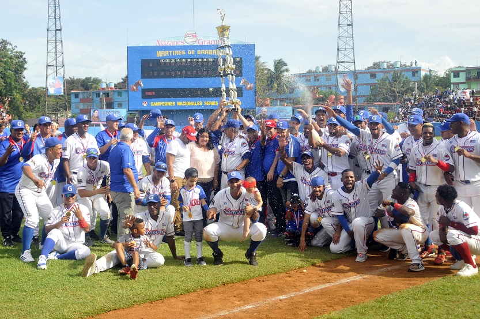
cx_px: 240
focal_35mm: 39
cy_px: 160
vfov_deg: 34.1
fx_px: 519
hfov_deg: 49.6
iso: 640
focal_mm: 26
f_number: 4
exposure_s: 1/2000
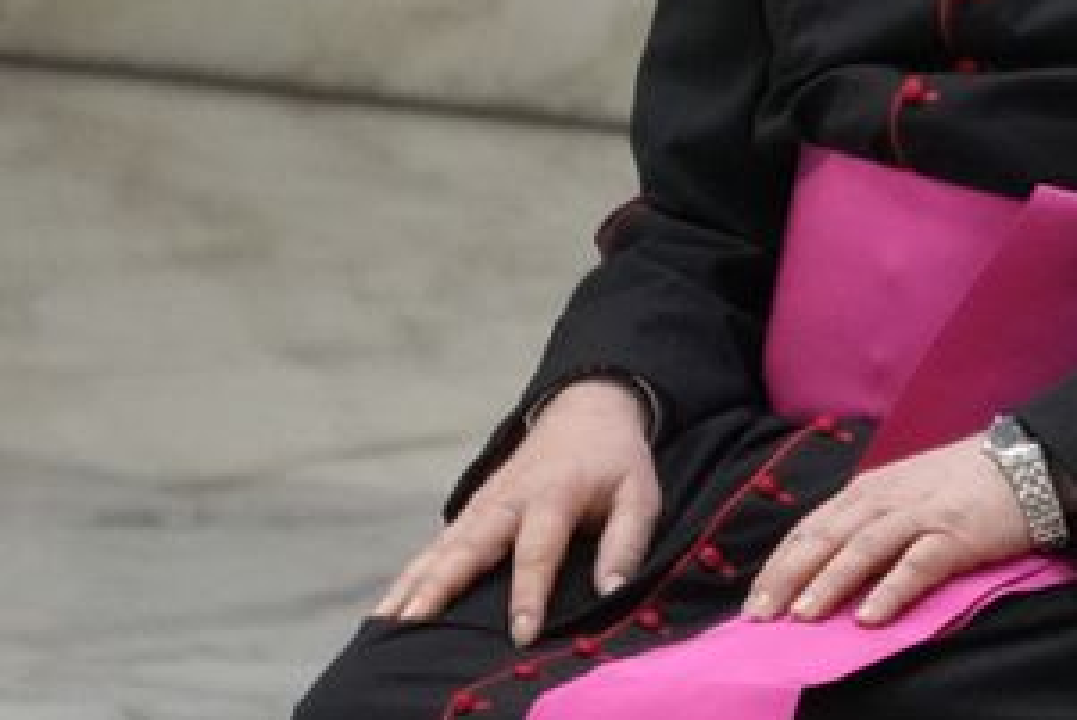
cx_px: 2090
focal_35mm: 2389
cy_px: 287
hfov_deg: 0.9
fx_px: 71502
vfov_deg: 0.6
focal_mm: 400
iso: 4000
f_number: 5.6
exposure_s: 1/320
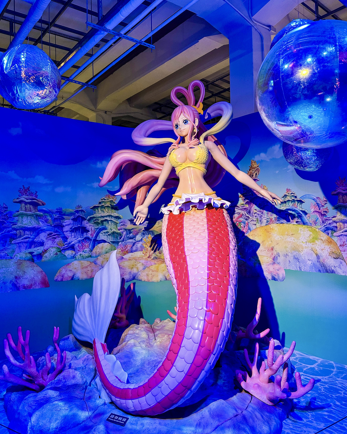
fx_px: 334
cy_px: 201
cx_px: 177
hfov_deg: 54.9
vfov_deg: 65.9
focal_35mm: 26
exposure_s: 1/60
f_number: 1.8
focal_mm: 6.86
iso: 200
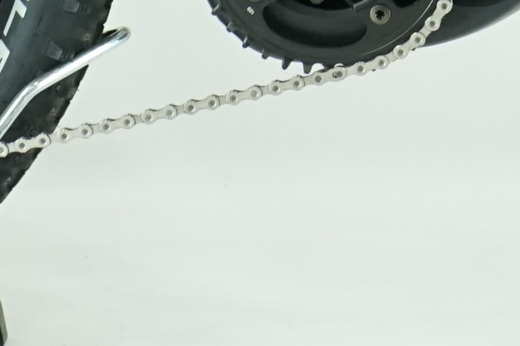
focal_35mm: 363
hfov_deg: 5.7
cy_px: -611
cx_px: 604
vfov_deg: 3.7
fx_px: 5243
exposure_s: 1/200
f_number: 6.3
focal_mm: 55
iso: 1600
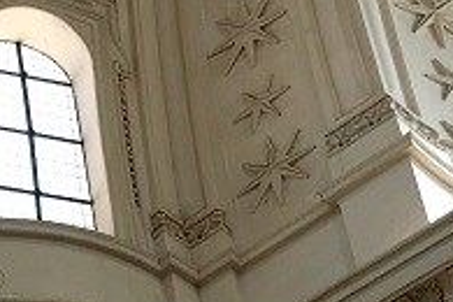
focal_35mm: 144
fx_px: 1806
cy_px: 383
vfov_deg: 9.4
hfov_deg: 14.1
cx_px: -12
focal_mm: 31
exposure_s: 1/200
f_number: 5
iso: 800
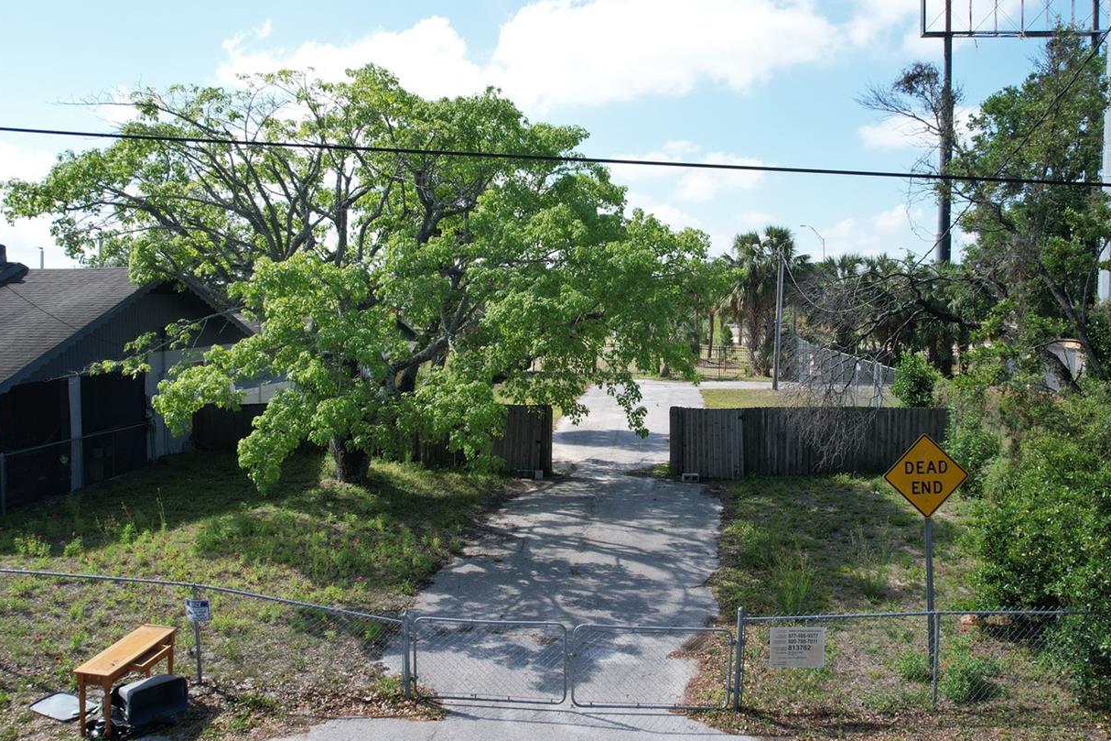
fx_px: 895
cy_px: 342
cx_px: 609
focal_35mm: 29
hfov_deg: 63.5
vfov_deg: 44.9
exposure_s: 1/1250
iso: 120
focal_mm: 8.38
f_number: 2.8
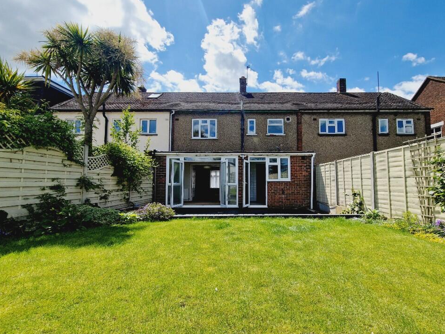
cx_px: 238
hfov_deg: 101.9
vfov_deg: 85.7
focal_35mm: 14
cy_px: 169
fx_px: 180
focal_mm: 2.2
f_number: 2.2
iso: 50
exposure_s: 1/2696
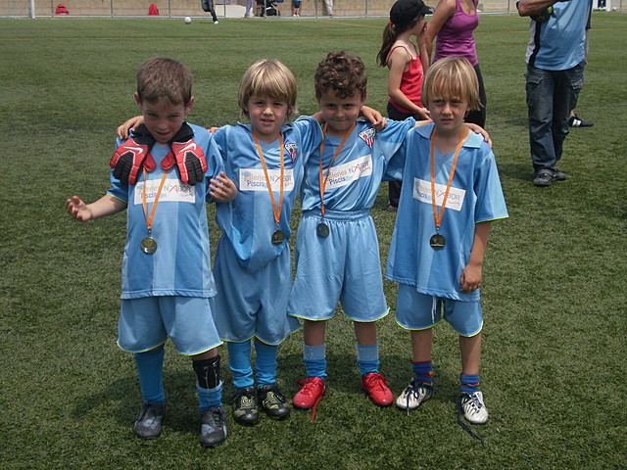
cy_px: 235
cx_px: 314
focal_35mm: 59
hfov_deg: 32.7
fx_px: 1069
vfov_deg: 24.8
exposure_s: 1/640
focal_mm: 10.3
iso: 100
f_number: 4.2
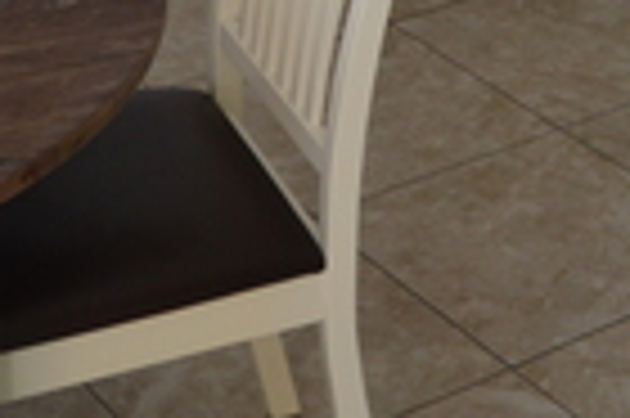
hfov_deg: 17.5
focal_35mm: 116
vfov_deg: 10.9
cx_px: 495
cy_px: -362
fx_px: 2028
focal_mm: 18
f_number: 8
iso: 400
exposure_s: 1/80
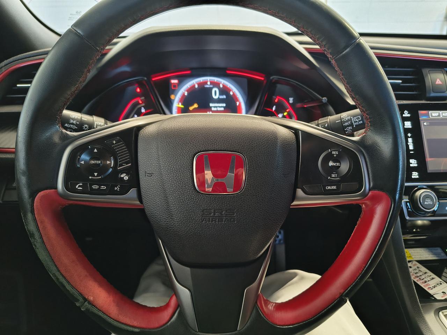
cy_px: 168
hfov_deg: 71.6
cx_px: 224
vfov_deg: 56.8
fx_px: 310
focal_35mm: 24
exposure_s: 1/60
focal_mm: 5.56
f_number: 1.8
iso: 789
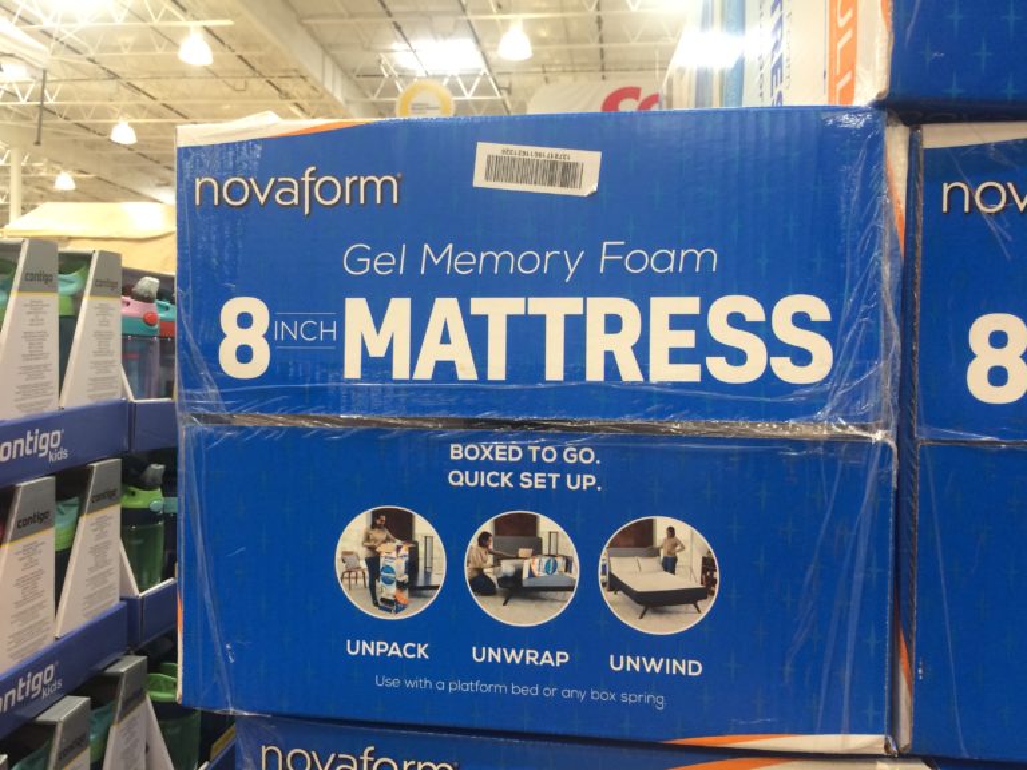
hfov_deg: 61.7
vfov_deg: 48.2
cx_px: 514
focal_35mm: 29
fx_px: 860
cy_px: 385
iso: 64
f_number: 2.2
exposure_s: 1/30
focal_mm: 4.15
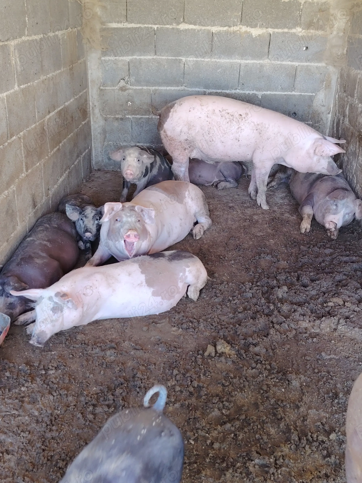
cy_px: 242
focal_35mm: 38
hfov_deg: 37.7
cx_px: 181
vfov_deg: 49.0
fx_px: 530
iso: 531
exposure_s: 1/33.3
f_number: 1.75
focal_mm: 5.25
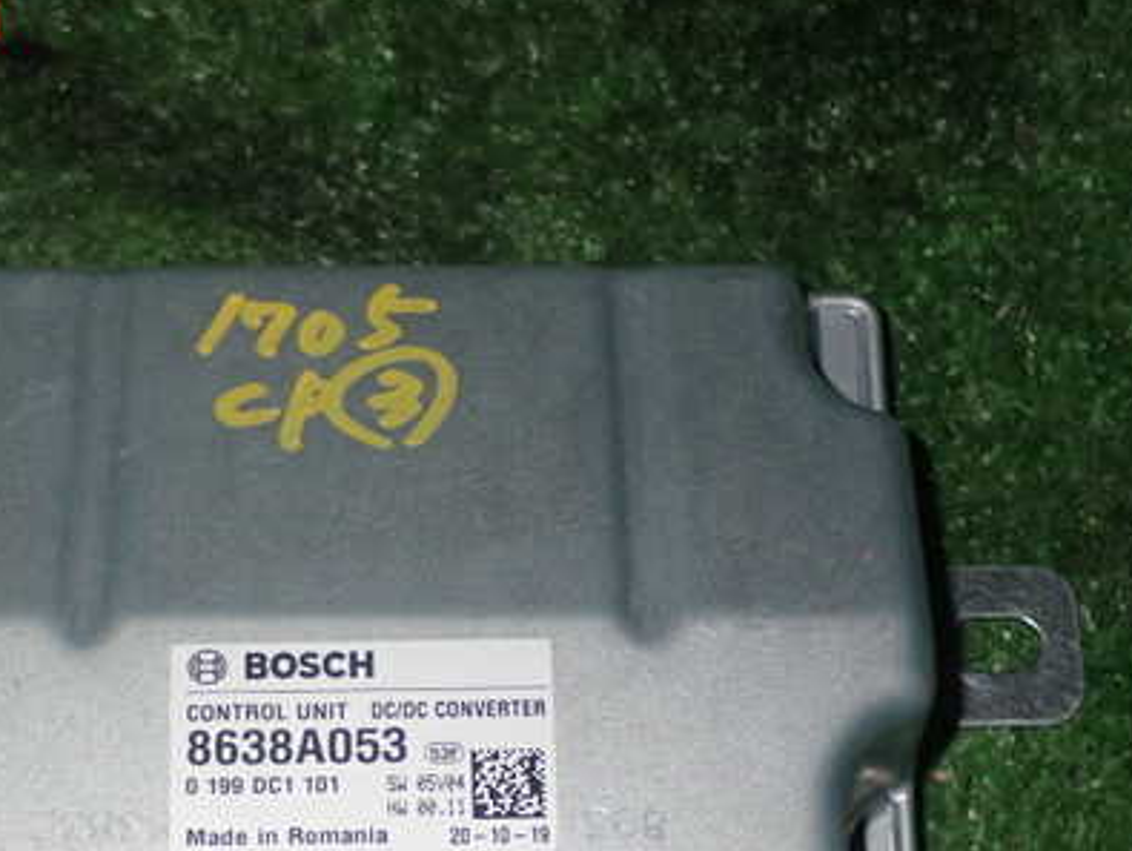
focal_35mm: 88
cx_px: 338
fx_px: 2880
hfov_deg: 22.1
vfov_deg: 16.7
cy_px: 630
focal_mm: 10.35
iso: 400
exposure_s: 1/60
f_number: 10
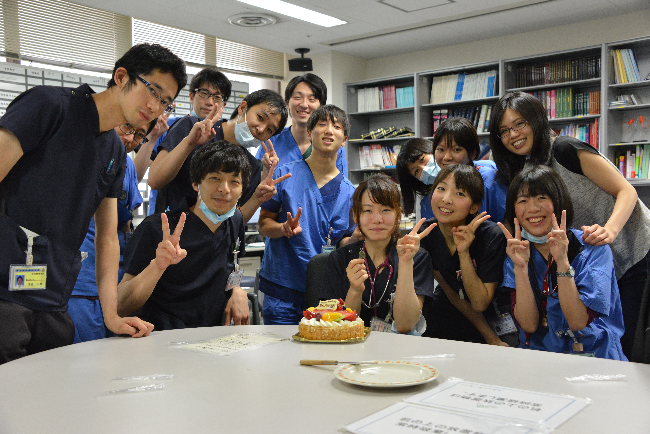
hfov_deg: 48.4
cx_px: 325
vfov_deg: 33.4
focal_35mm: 40
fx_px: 722
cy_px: 217
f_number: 5.6
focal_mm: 40
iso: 3200
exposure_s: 1/100
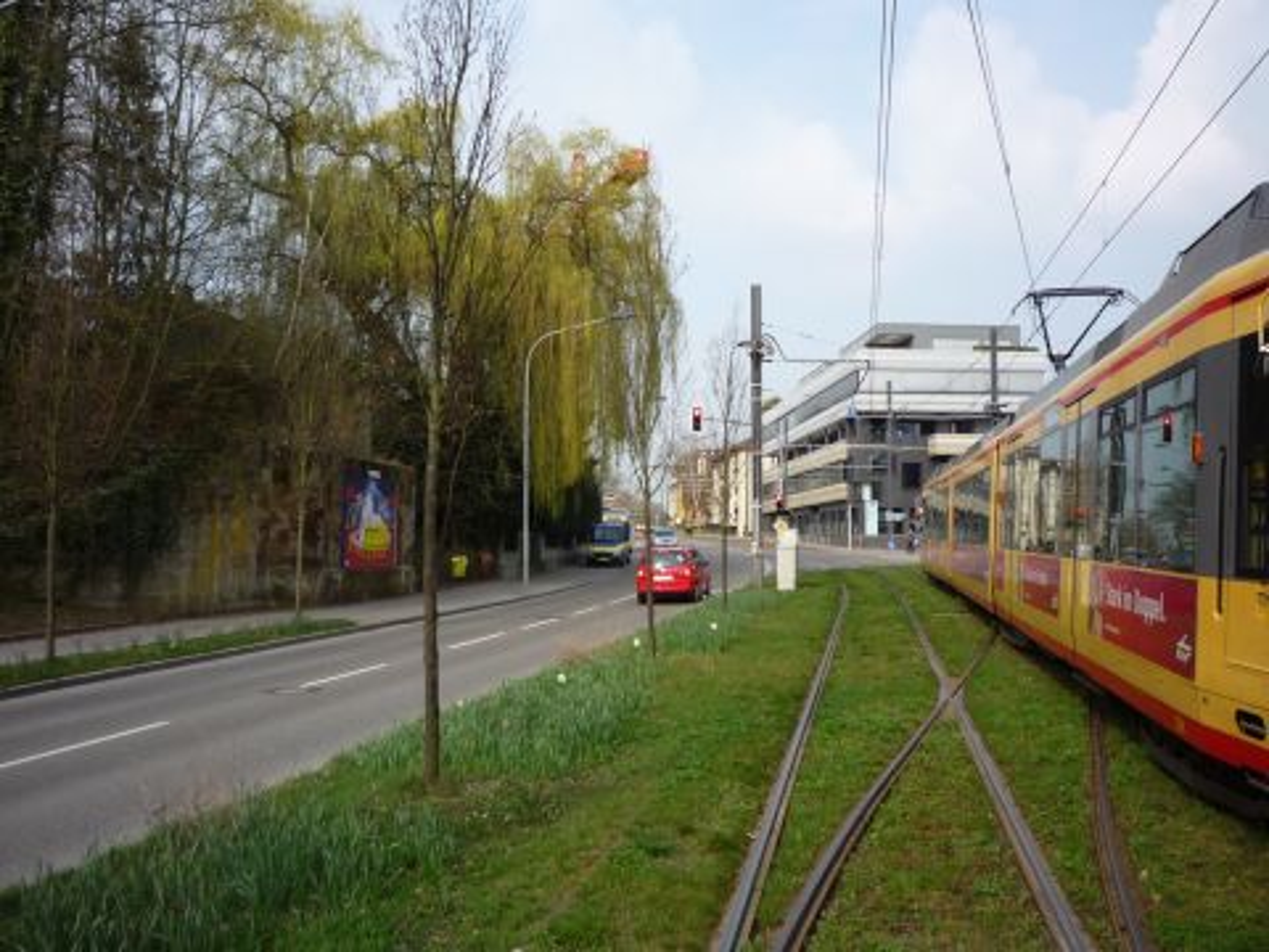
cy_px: 476
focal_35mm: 32
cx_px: 634
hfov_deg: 56.8
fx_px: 1173
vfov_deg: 44.2
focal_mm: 5.2
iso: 100
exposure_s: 1/400
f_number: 4.5
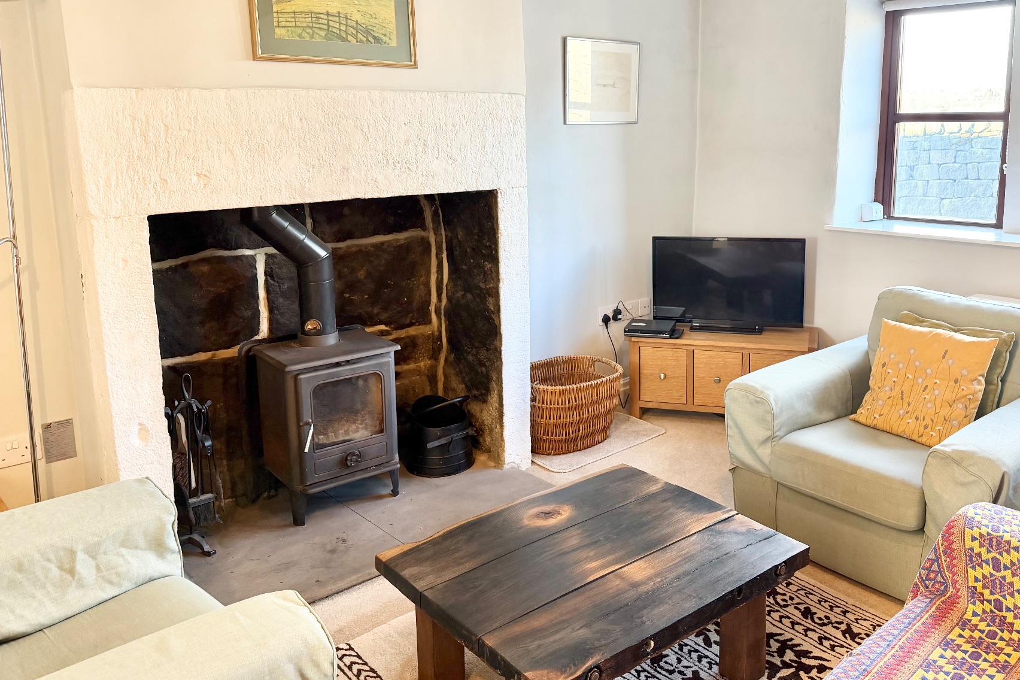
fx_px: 850
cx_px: 604
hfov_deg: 61.5
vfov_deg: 43.4
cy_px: 280
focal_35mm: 30
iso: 200
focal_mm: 6.76
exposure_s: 1/93
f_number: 1.78
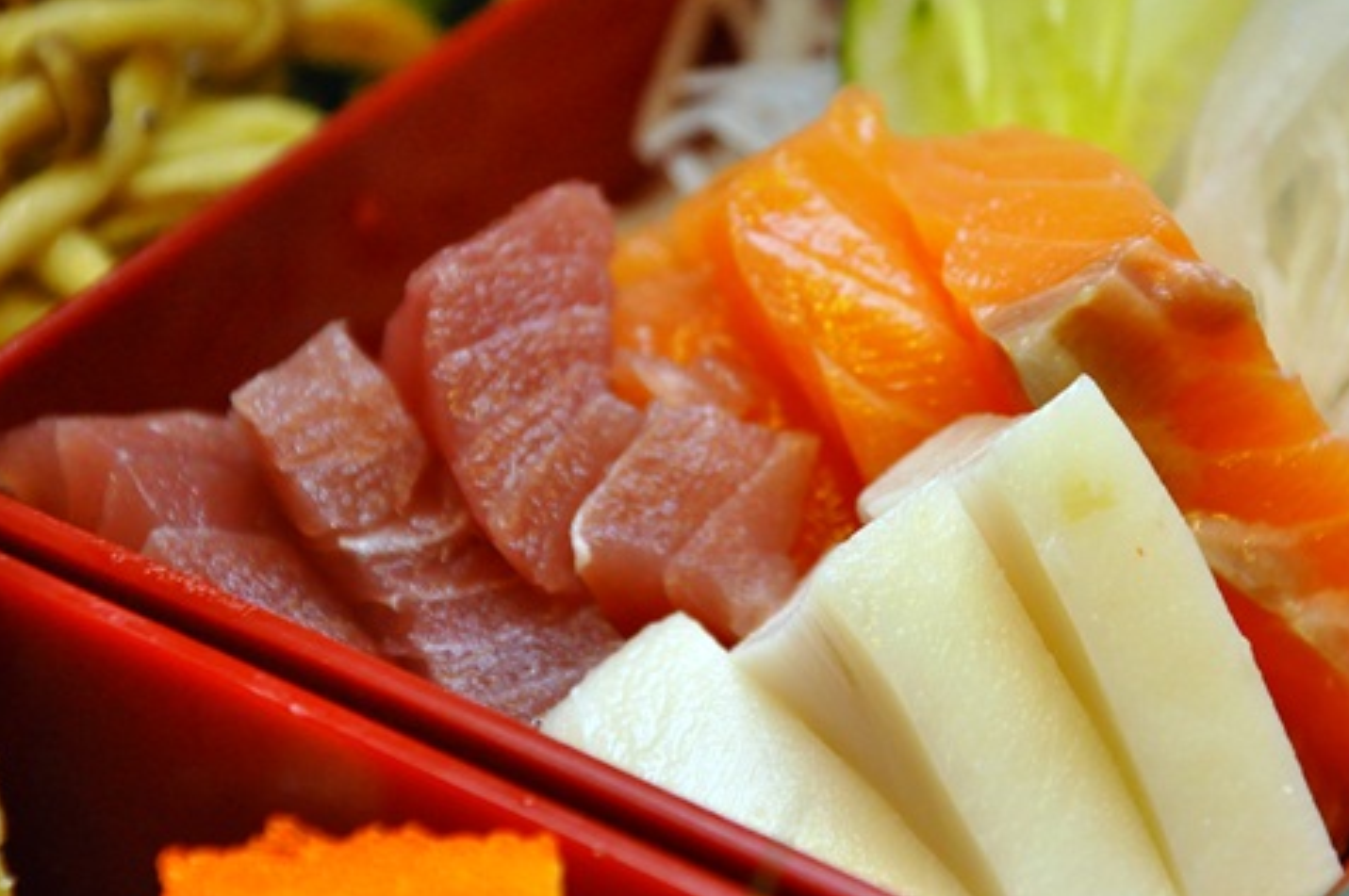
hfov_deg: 11.2
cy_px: 379
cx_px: 817
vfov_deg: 7.4
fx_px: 6888
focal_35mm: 184
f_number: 5.6
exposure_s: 1/125
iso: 1600
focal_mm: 90
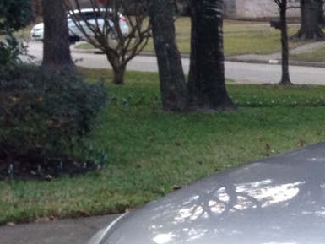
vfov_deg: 10.7
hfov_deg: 12.6
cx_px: 649
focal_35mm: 137
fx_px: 1287
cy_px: 284
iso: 100
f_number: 2.4
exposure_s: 1/20
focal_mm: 4.13
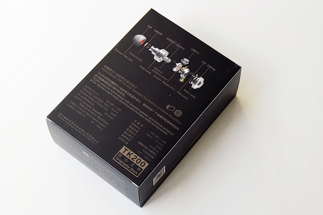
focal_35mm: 82
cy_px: 108
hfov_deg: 24.6
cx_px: 162
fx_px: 740
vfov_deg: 16.5
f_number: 9
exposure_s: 1/320
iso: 1600
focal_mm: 55
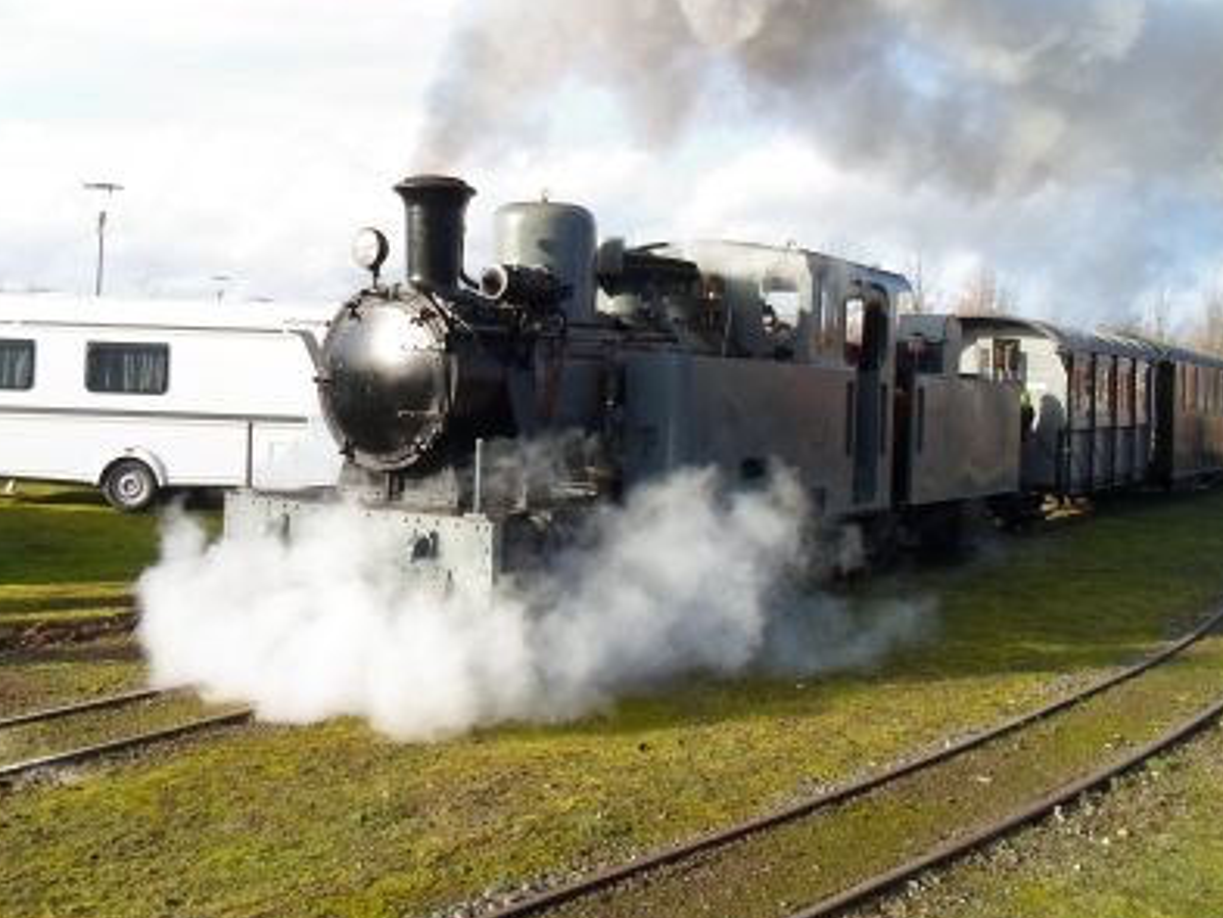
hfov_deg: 52.6
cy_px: 363
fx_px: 1237
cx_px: 657
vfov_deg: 40.5
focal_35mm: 35
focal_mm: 4.5
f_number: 2.5
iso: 80
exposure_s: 1/500
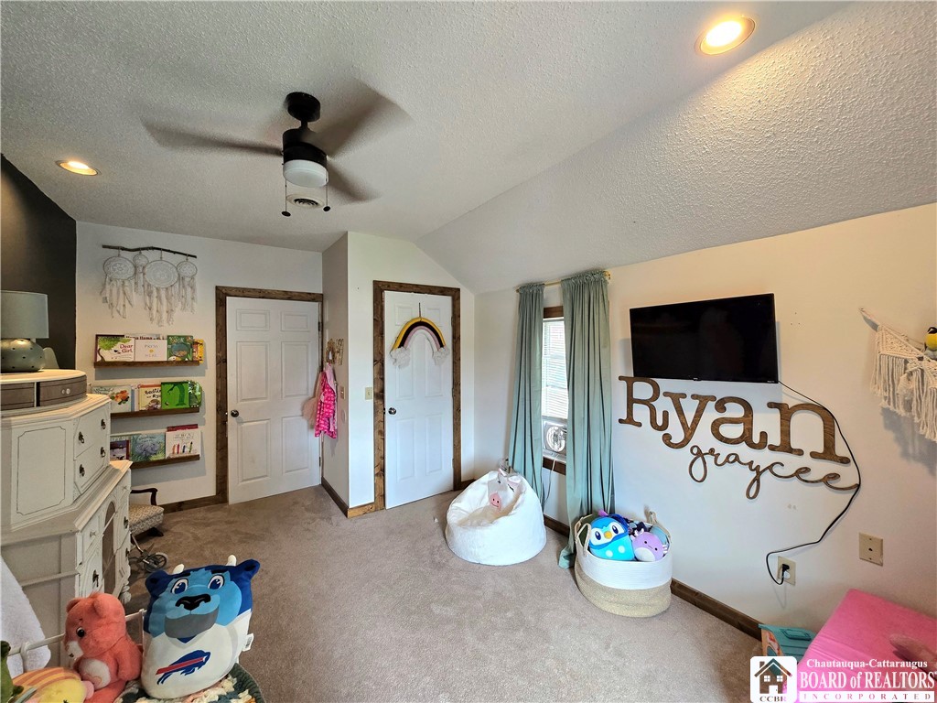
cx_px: 468
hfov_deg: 106.2
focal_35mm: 13
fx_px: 352
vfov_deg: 89.9
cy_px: 352
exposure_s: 1/60.2
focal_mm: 2.2
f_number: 2.2
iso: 200
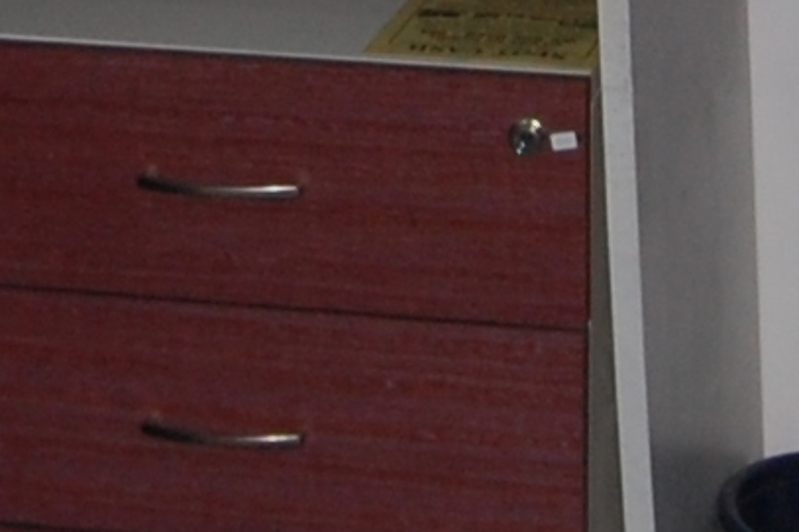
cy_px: -556
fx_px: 4674
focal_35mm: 211
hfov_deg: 9.8
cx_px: 393
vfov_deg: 6.3
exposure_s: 1/60
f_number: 3.5
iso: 400
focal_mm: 19
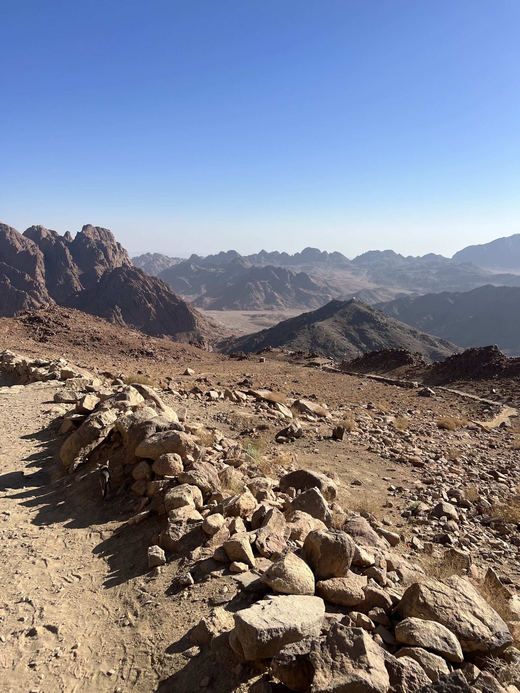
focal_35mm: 26
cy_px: 346
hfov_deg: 53.1
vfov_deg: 67.3
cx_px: 260
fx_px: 521
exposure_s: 1/5587
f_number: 1.5
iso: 50
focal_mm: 5.7
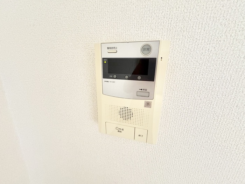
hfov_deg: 102.1
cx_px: 122
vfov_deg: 85.7
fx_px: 99
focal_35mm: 14
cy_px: 92
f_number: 2.2
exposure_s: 1/40
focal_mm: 2.22
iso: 640
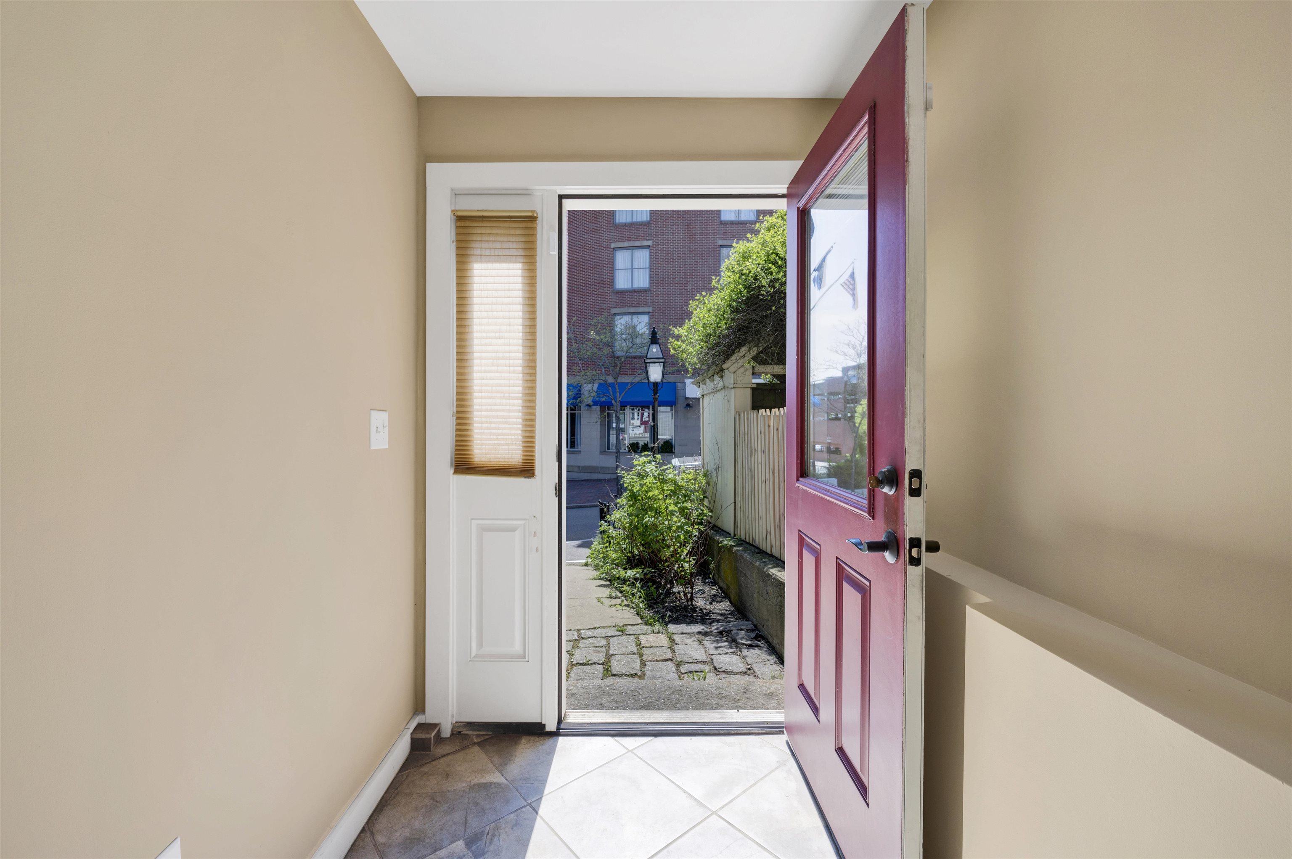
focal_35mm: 15
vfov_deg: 77.2
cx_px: 646
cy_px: 430
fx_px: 538
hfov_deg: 100.4
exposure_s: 1/200
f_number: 7.1
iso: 250
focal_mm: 15
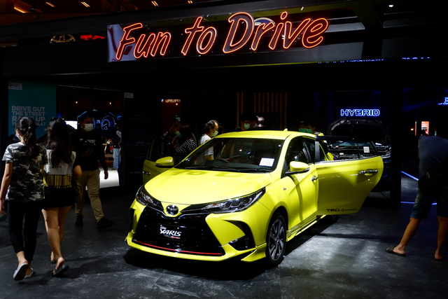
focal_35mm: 35
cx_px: 224
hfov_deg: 54.4
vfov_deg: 37.9
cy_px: 150
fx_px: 436
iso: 250
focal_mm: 23.2
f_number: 4.2
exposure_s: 1/60
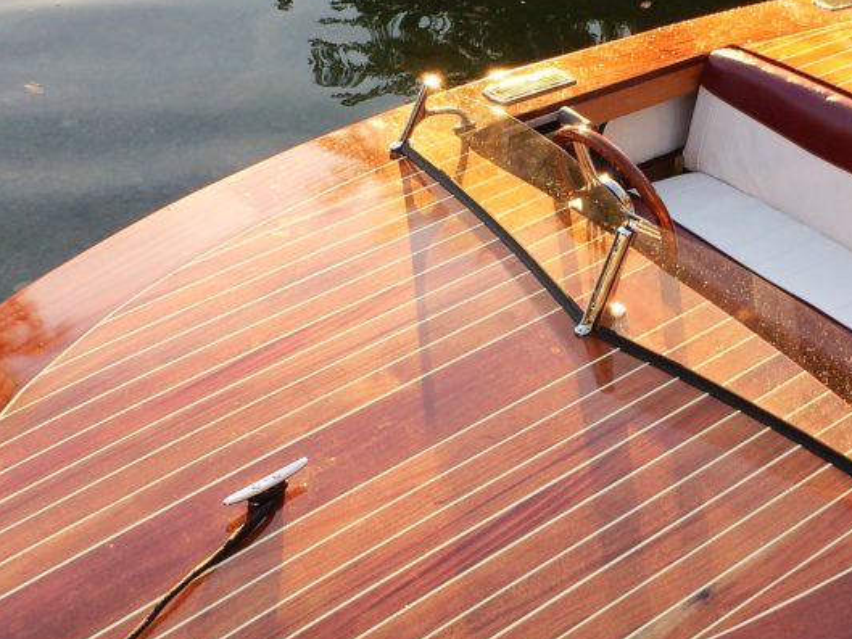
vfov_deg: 21.6
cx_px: 591
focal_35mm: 68
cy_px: 319
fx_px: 1674
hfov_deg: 28.3
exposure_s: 1/131
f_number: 2.2
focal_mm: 4.12
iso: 32
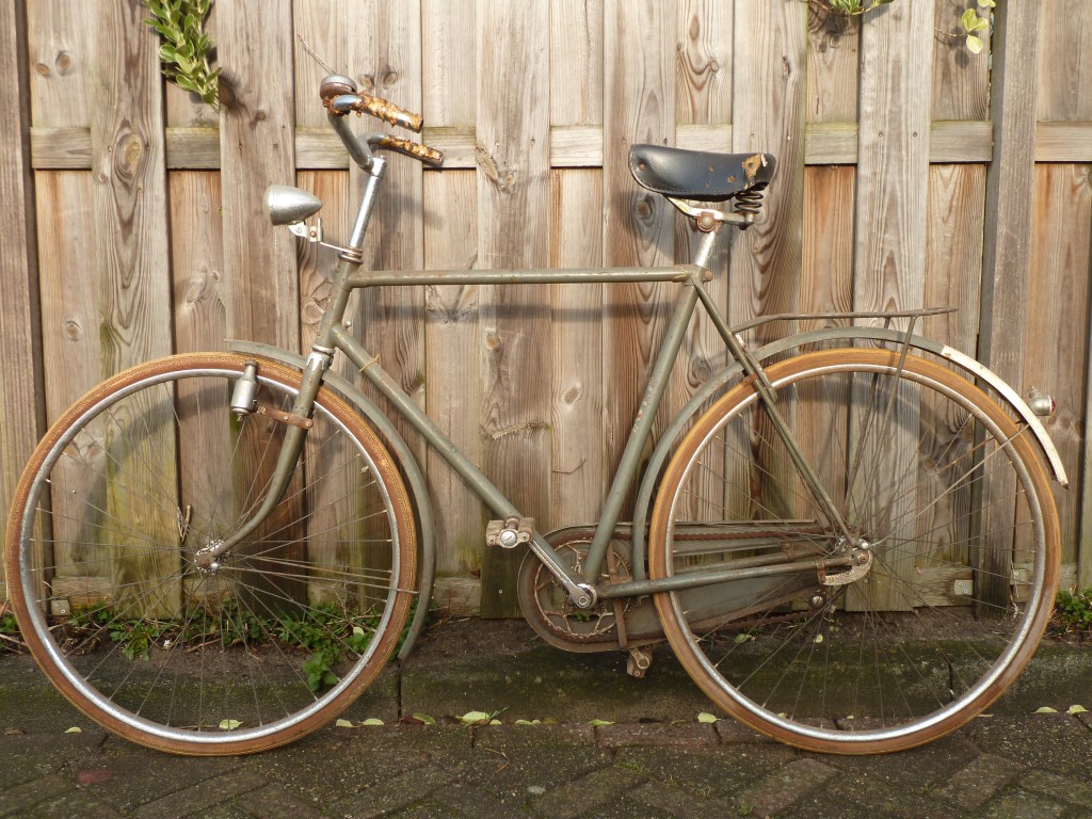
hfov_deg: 46.8
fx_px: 1262
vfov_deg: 36.0
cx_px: 546
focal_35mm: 40
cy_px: 410
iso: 80
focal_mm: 6.5
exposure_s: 1/125
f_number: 3.6
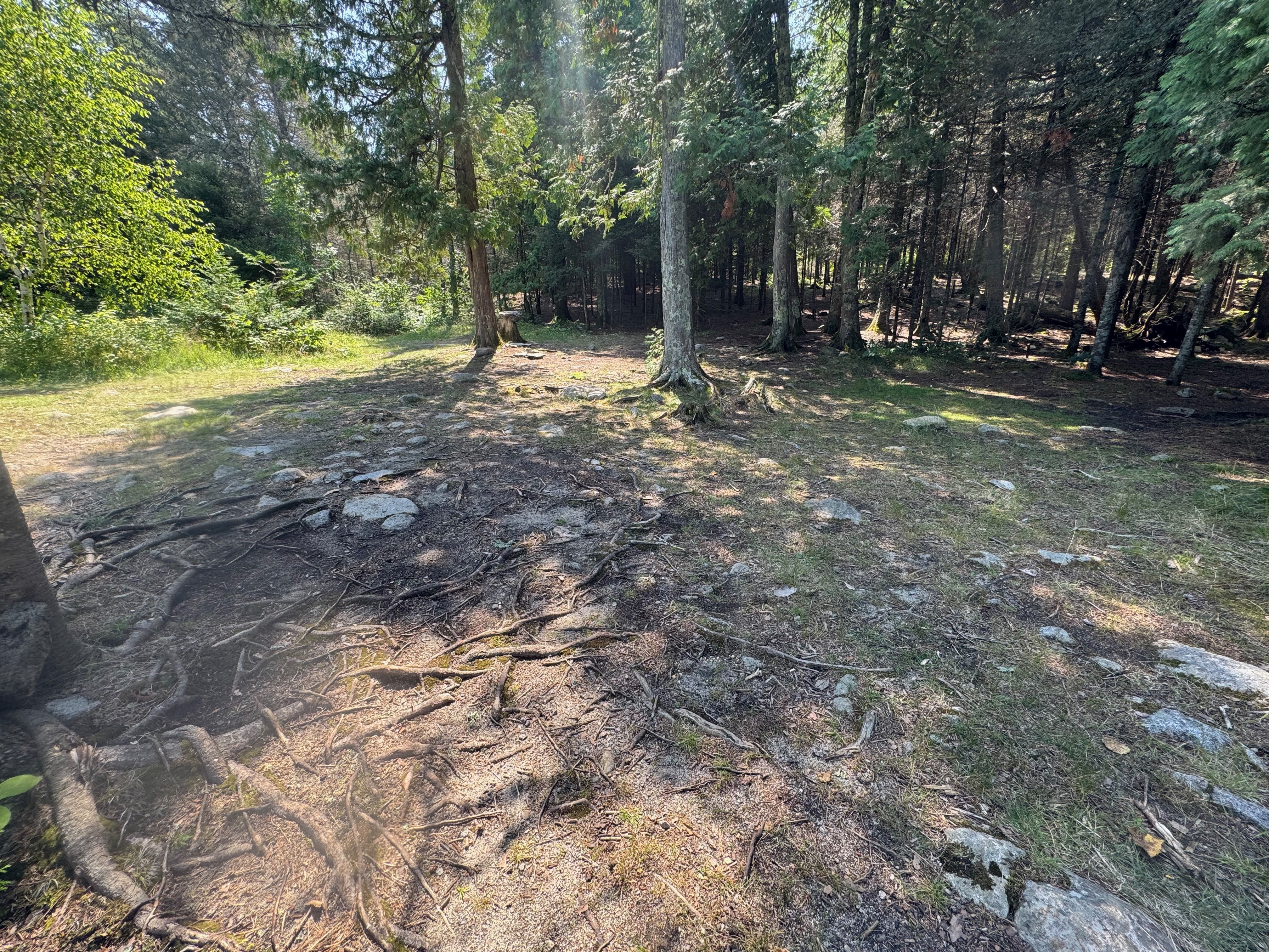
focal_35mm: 14
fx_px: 513
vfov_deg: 85.7
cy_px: 476
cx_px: 634
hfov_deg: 102.1
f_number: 2.2
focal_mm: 2.22
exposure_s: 1/154
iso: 40
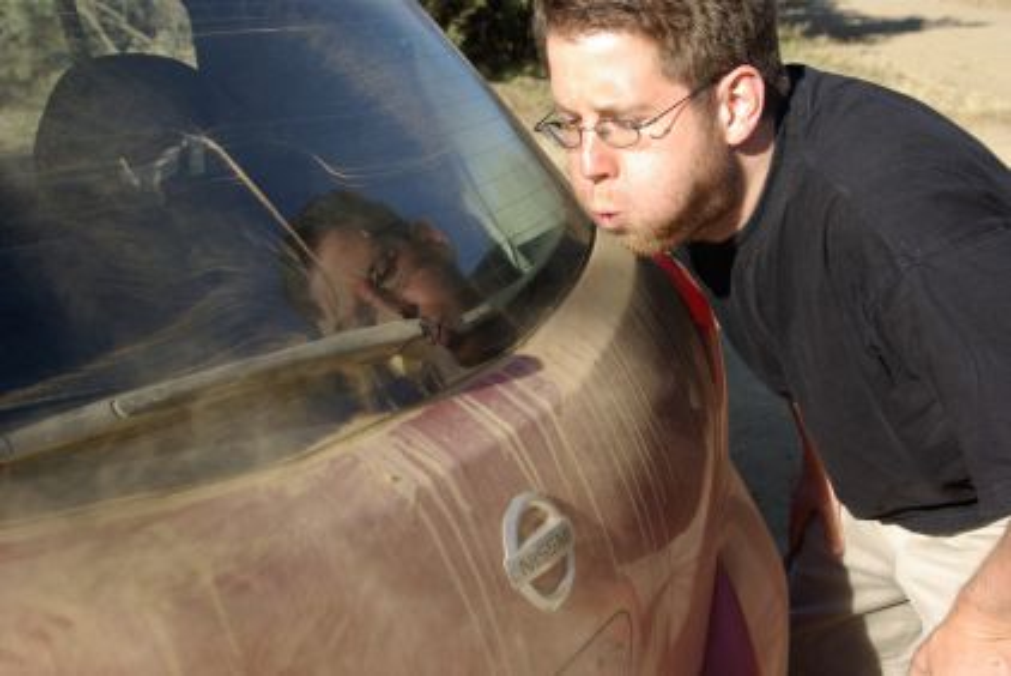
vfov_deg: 25.8
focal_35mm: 52
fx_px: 1475
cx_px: 506
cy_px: 338
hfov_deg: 37.8
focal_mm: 35
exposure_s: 1/1000
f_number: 6.3
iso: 400
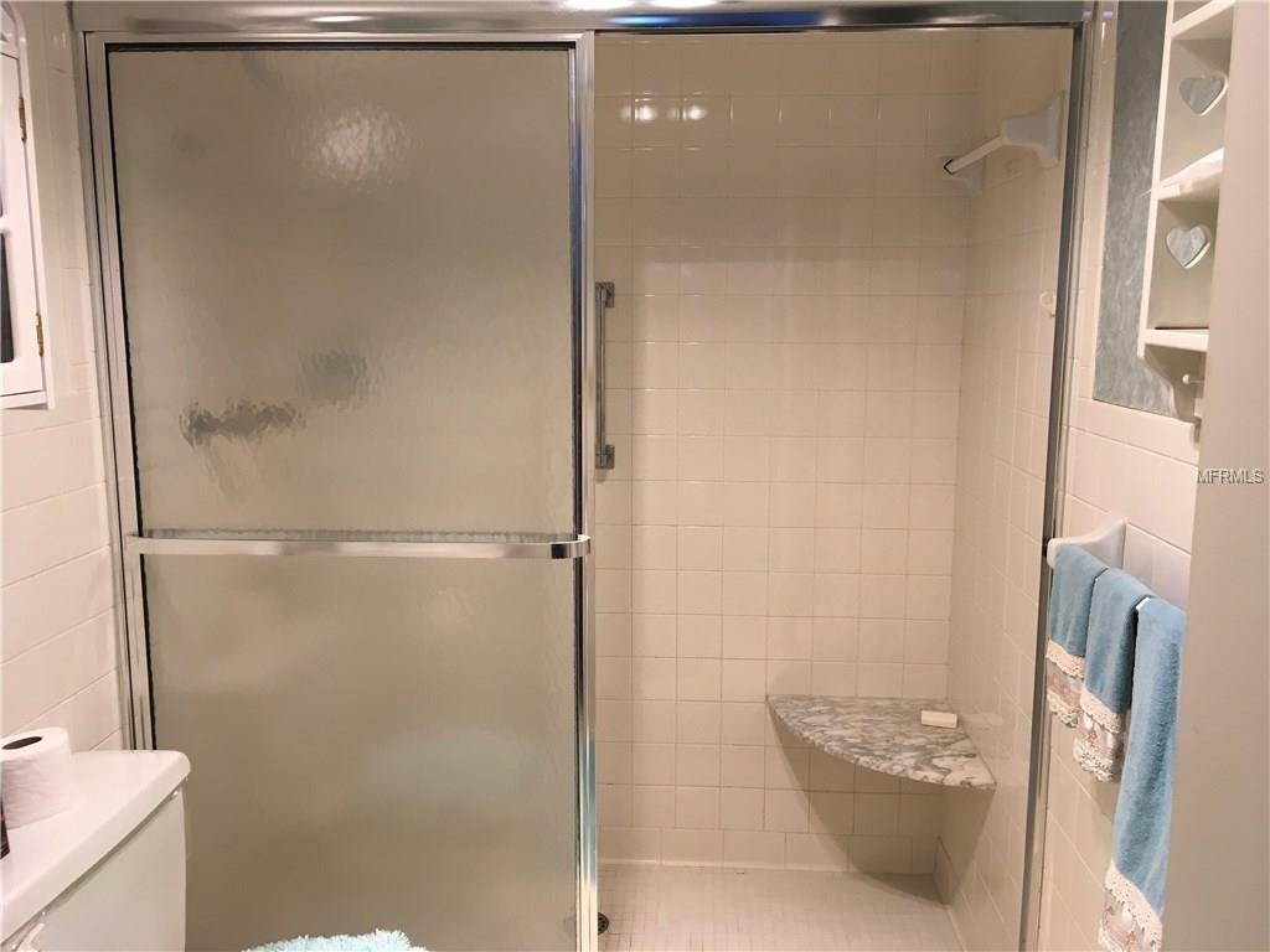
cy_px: 476
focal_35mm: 29
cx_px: 635
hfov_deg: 61.7
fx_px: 1064
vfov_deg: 48.2
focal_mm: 4.15
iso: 32
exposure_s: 1/40
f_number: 2.2
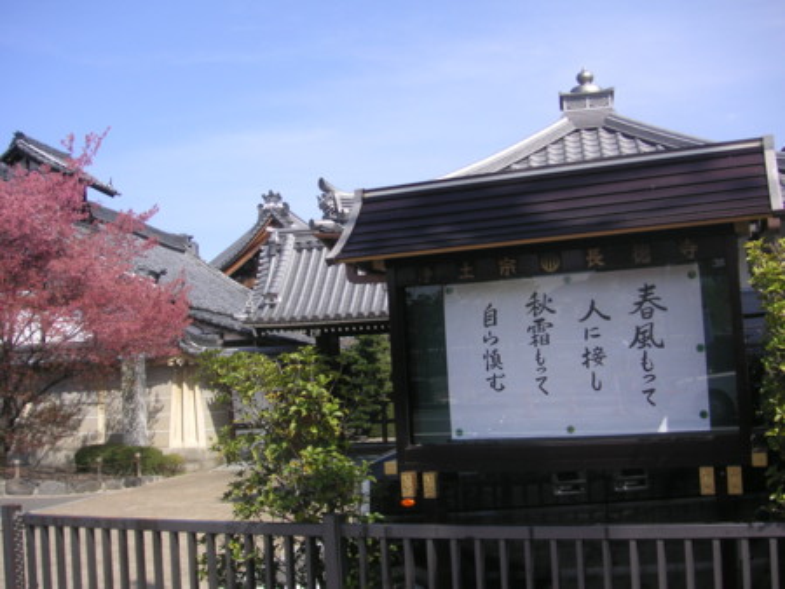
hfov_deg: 47.8
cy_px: 294
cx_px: 392
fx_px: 885
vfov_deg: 36.9
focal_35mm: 39
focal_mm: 6.5
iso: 50
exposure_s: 1/750
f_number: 2.9
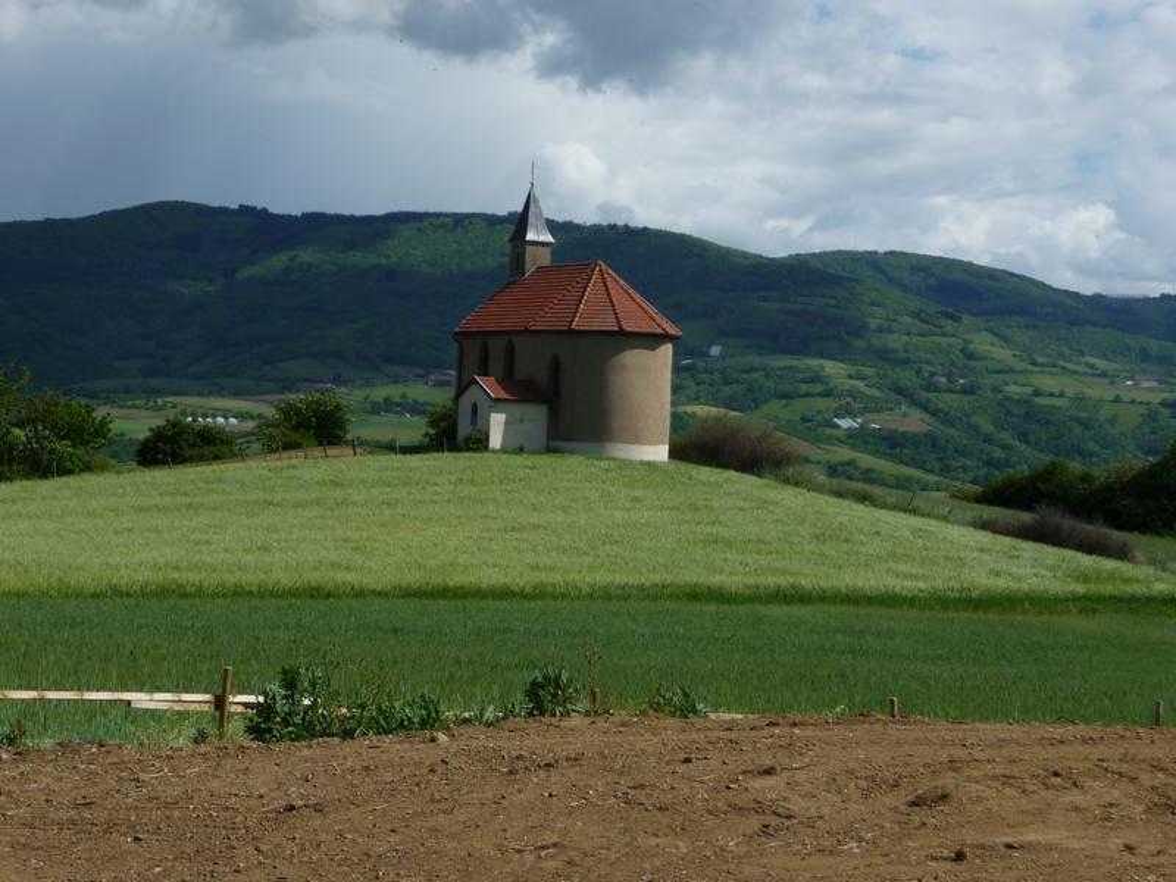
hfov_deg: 22.0
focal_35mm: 89
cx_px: 588
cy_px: 441
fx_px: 3024
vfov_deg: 16.6
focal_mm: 15.2
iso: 100
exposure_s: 1/1000
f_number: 4.7
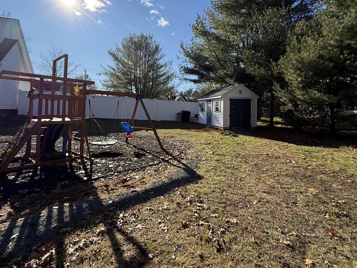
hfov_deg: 84.6
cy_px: 110
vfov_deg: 68.1
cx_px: 185
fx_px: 196
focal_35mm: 19
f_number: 2.2
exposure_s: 1/1698
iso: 64
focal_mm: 2.22
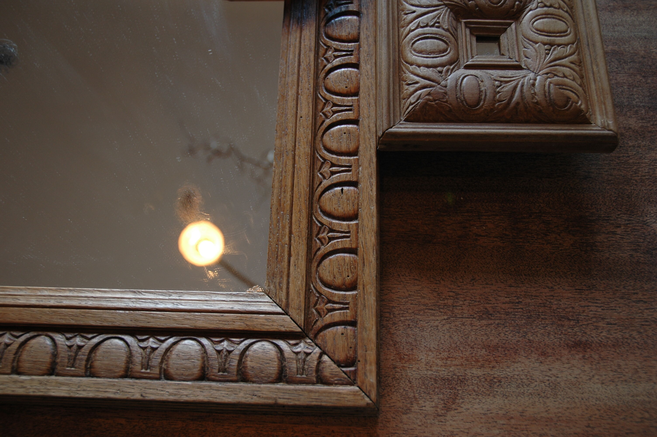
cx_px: 328
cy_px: 218
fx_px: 684
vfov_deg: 35.4
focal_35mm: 38
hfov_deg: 51.3
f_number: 3.8
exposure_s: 1/13
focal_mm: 25
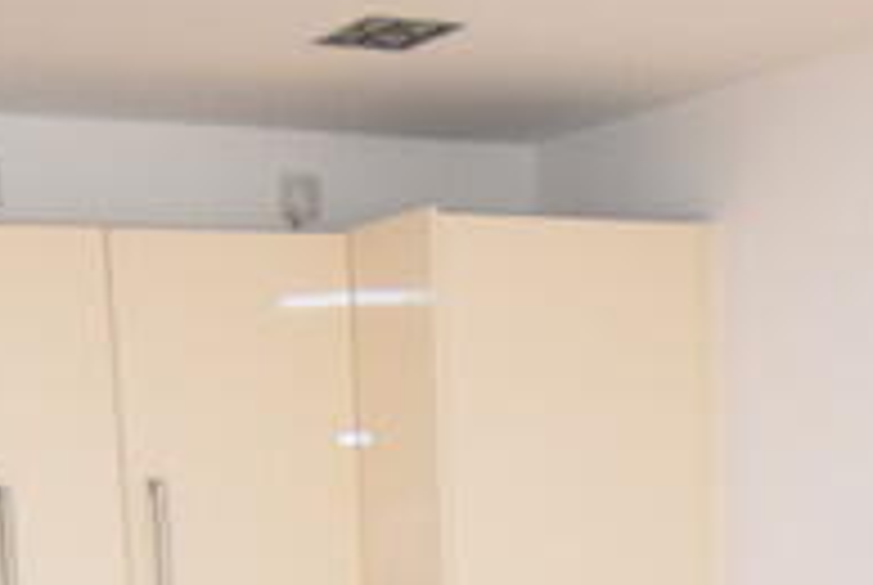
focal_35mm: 79
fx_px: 1919
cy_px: 1051
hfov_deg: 25.6
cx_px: 328
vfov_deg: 15.1
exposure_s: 1/60
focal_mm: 10
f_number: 4
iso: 800
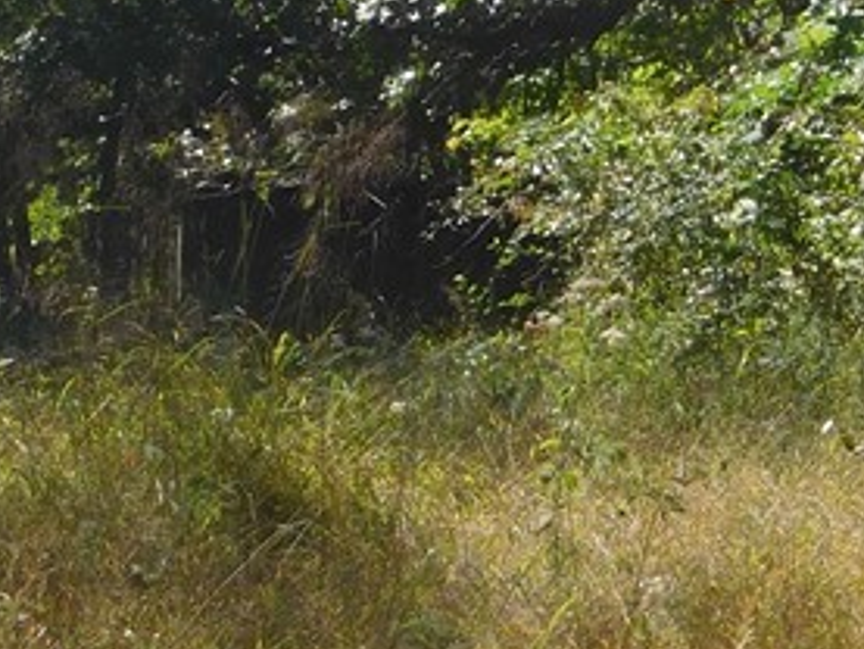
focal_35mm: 495
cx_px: 1023
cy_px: 78
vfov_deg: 3.0
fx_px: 12360
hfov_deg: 4.0
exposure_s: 1/320
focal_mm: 23.7
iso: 125
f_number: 5
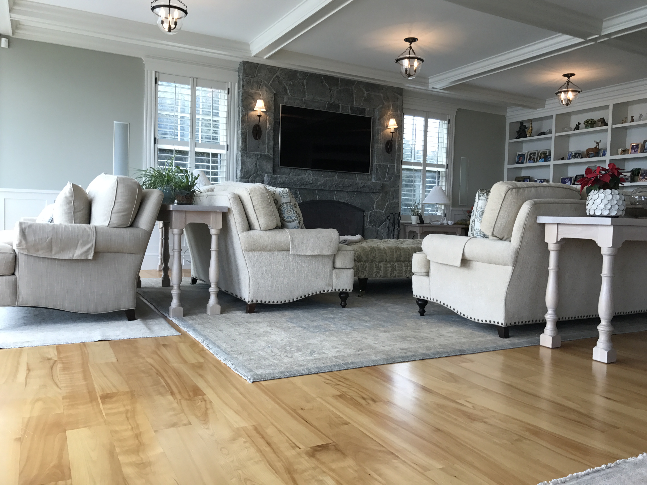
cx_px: 324
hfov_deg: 63.4
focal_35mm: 28
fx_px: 523
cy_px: 242
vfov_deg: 49.7
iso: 40
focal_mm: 3.99
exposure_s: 1/120
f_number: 1.8
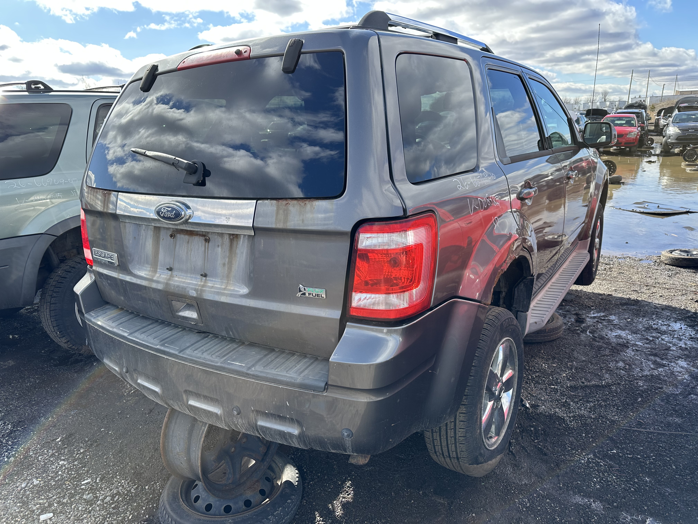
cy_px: 262
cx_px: 349
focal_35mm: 24
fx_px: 484
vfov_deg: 56.8
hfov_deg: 71.6
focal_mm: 6.86
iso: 80
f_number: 1.78
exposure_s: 1/1321
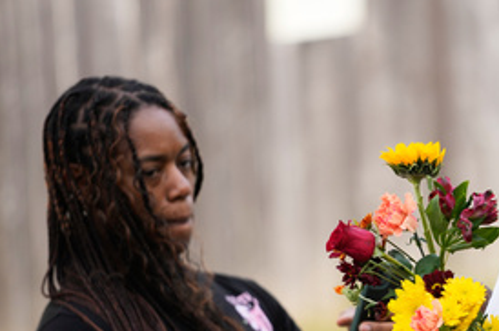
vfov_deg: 3.7
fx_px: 5122
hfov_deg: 5.6
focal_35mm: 370
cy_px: 248
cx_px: 408
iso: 320
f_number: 2.8
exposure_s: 1/1600
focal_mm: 198
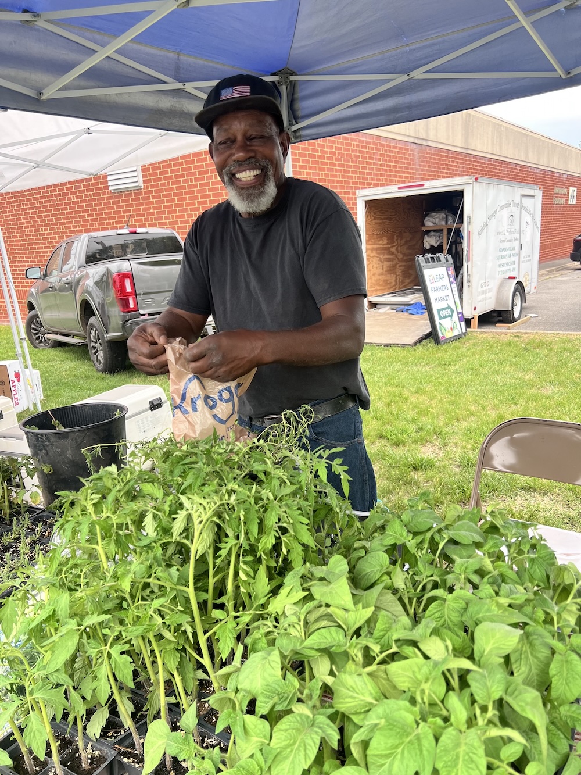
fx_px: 582
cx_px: 290
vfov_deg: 67.3
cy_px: 388
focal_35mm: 26
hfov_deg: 53.1
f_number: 1.5
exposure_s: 1/414
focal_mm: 5.7
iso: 50
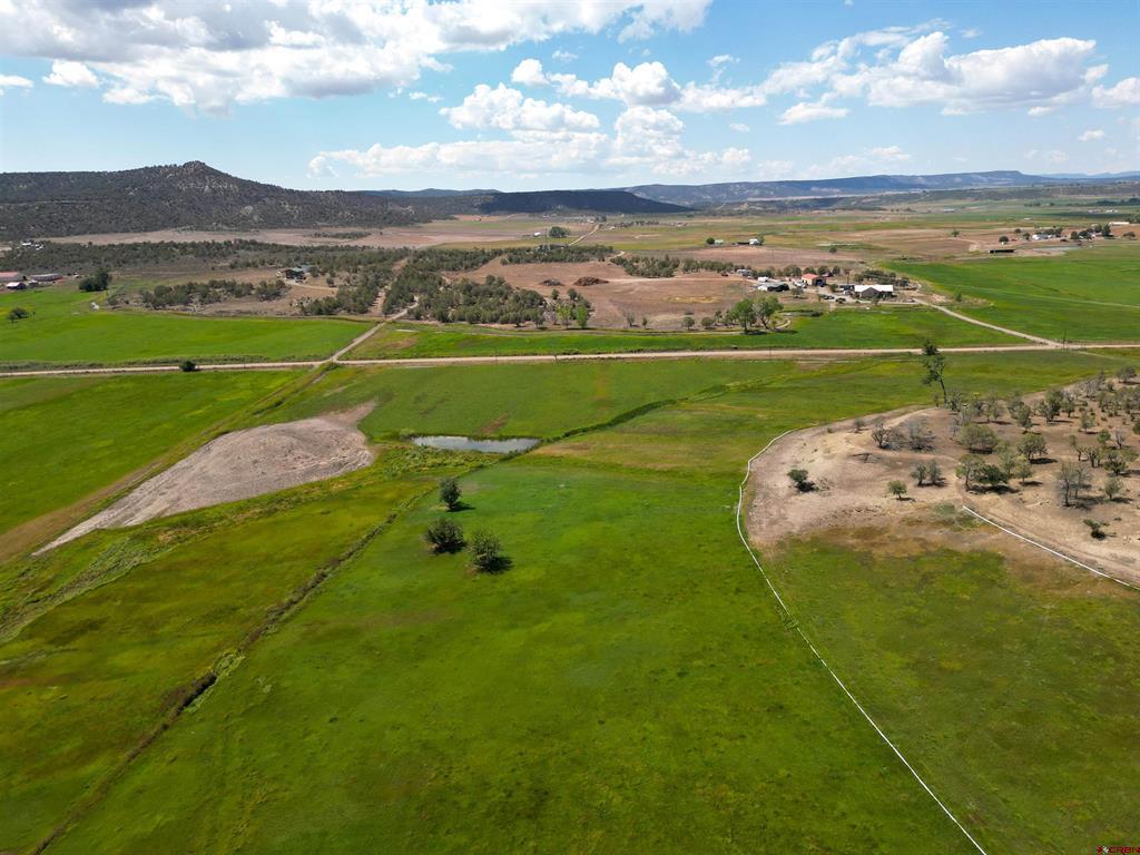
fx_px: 790
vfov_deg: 56.8
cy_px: 428
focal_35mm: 24
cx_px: 570
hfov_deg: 71.6
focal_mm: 6.72
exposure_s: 1/80
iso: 100
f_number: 1.7
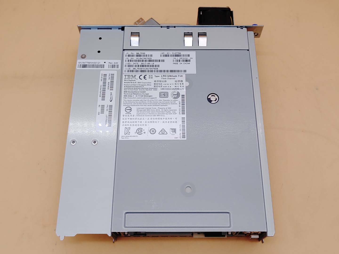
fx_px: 353
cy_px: 127
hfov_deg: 51.4
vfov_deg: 39.7
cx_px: 170
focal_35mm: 36
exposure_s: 1/207
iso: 50
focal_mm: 4.36
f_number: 1.8
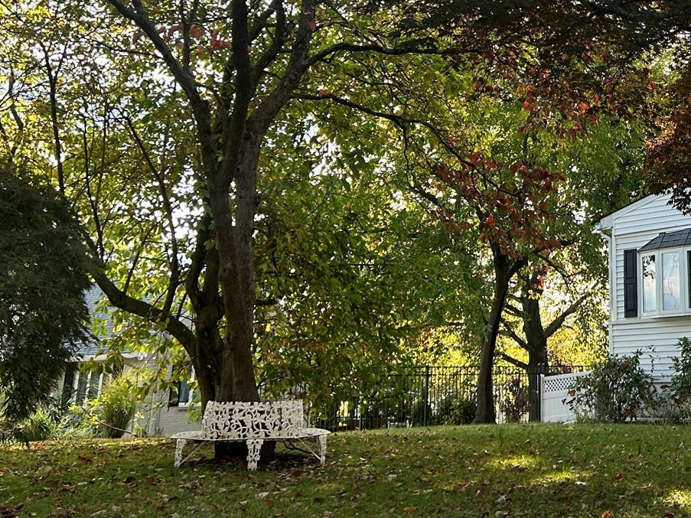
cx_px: 648
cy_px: -30
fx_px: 1178
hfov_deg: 30.9
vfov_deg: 23.5
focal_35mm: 59
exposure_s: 1/490
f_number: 1.5
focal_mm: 5.7
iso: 50
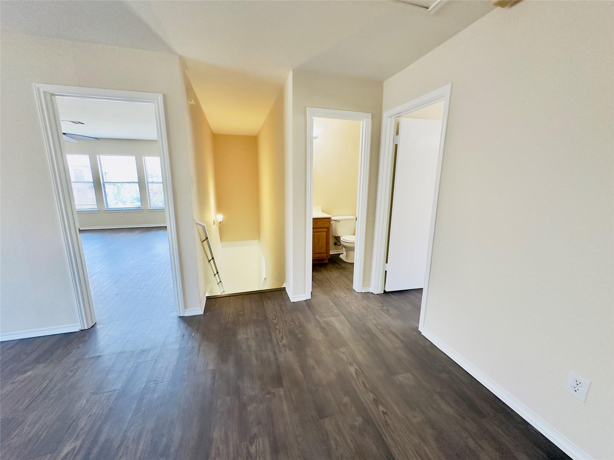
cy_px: 230
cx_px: 307
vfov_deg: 85.7
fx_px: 248
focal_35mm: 14
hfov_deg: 102.1
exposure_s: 1/120
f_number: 2.2
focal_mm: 2.22
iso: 250
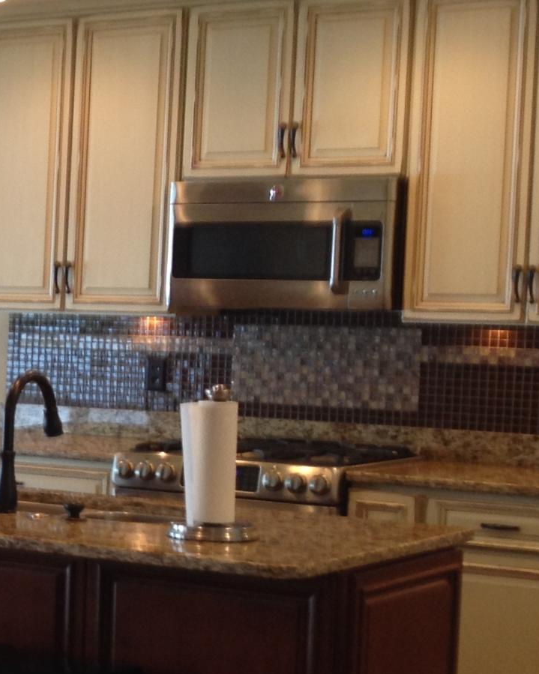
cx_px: -463
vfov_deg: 16.8
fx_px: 2274
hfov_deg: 12.3
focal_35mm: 114
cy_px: 460
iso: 50
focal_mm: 4.28
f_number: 2.4
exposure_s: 1/20
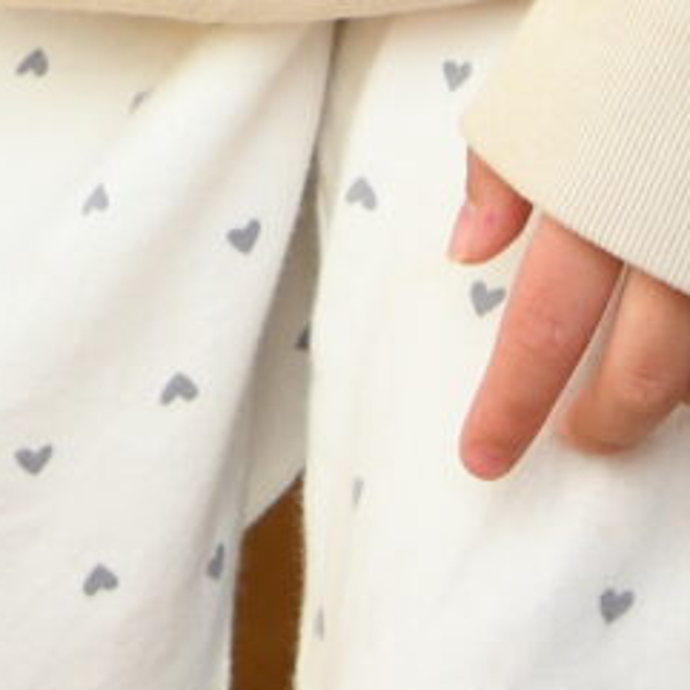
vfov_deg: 6.5
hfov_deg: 6.6
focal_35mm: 253
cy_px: -1152
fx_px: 5706
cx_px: -888
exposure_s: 1/250
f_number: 5
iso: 400
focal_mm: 28
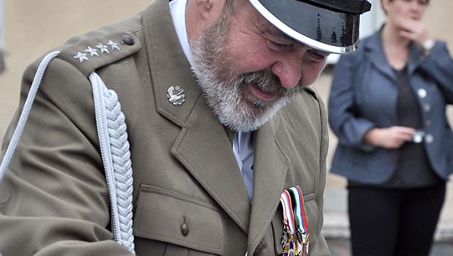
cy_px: 135
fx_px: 2221
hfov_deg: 11.6
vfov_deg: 6.6
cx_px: 254
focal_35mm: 185
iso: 500
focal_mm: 75
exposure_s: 1/640
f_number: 6.3
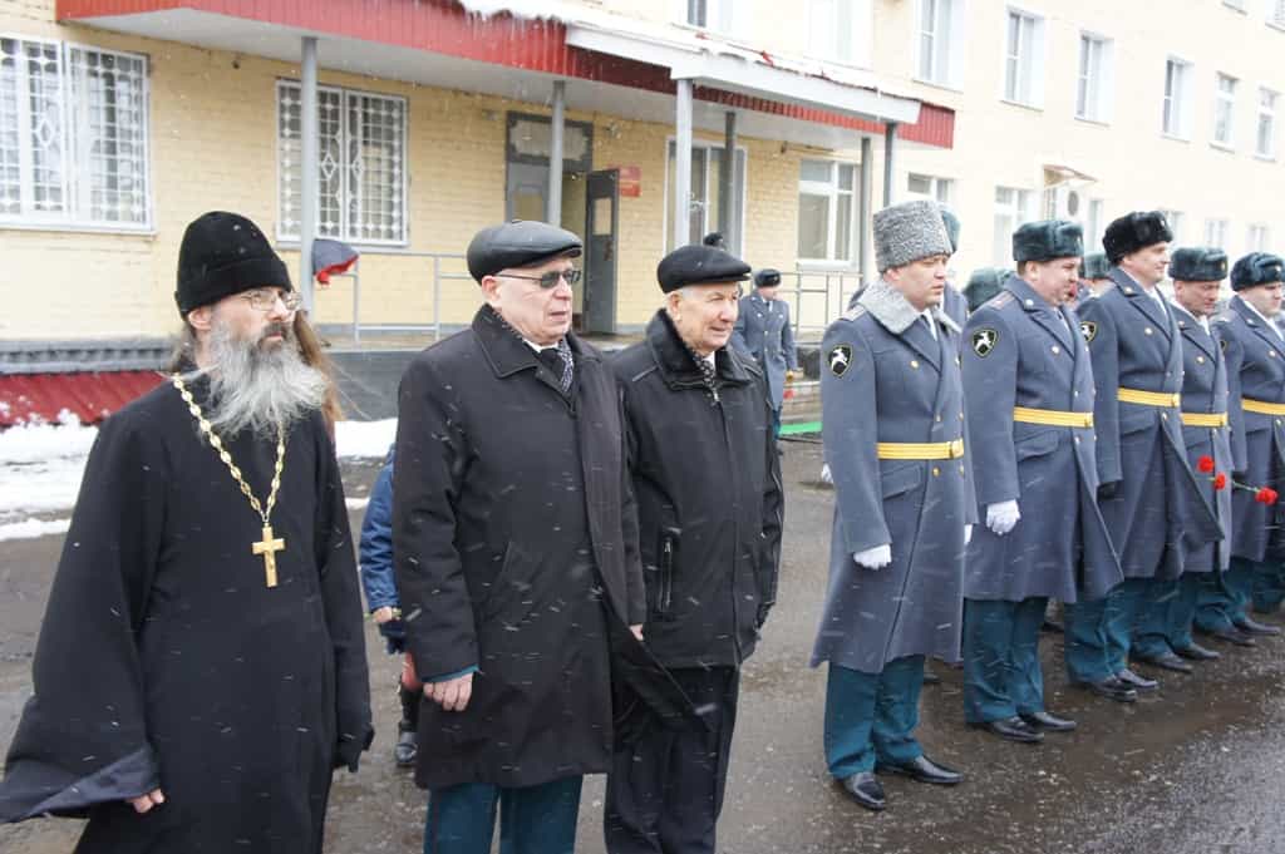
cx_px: 642
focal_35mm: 36
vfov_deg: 36.8
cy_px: 427
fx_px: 1284
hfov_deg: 53.2
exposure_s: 1/125
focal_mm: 24
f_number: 4.5
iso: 200
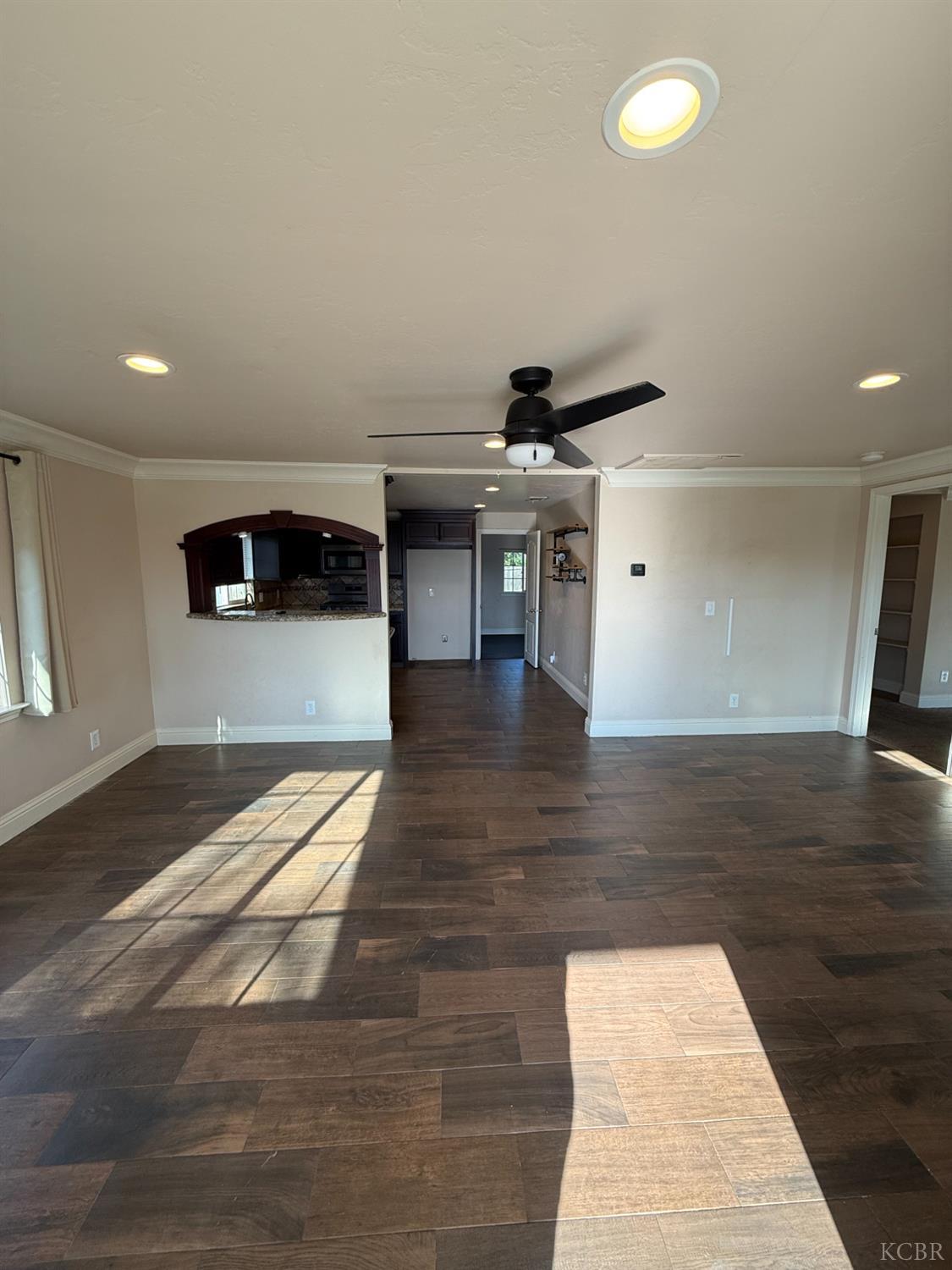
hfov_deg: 85.7
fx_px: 513
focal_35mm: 14
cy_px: 635
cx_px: 476
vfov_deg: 102.1
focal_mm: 2.22
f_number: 2.2
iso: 64
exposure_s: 1/120
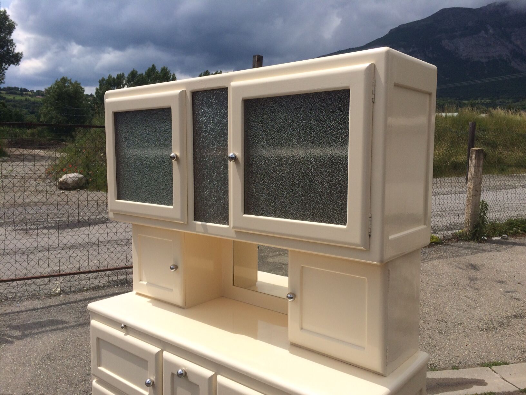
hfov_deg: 61.7
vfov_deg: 48.2
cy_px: 198
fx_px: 441
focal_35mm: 29
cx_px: 263
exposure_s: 1/4566
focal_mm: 4.15
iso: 32
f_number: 2.2
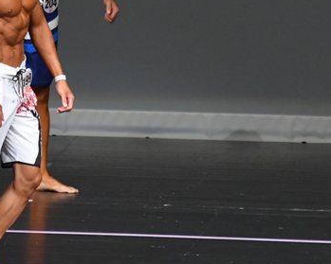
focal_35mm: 718
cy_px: 71
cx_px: 57
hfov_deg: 2.7
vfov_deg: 2.2
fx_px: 7032
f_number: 5.6
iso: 4000
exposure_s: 1/400
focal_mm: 230
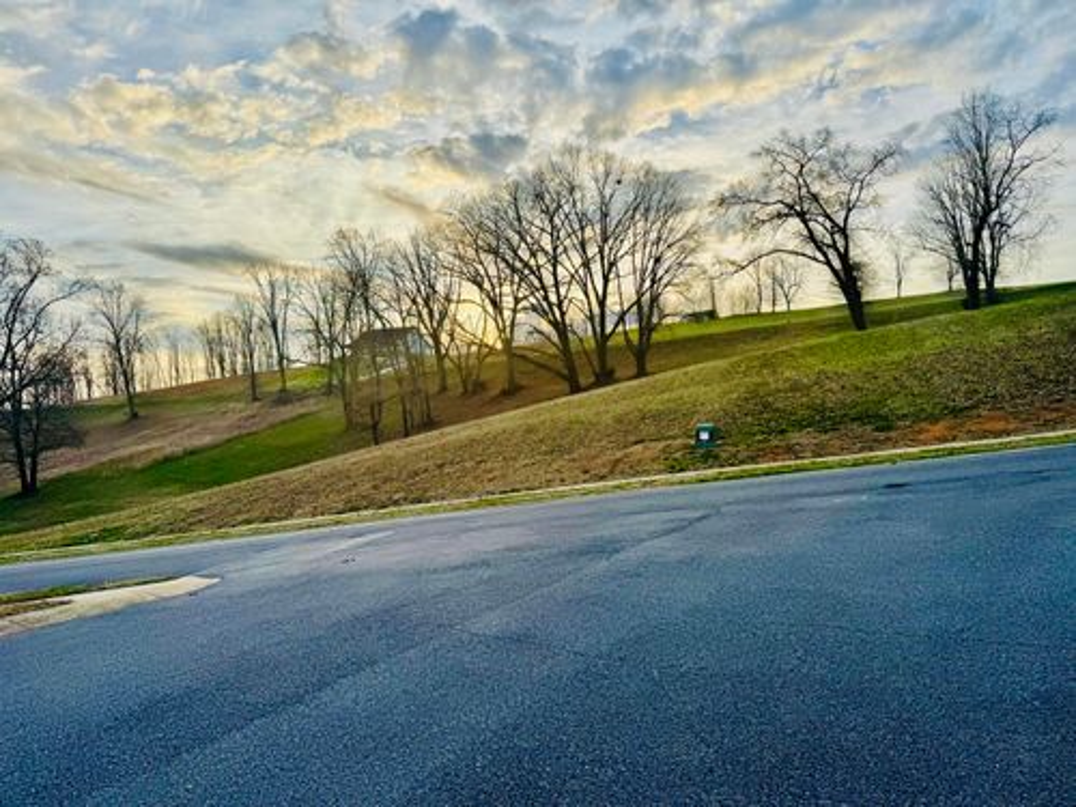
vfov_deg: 56.8
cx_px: 538
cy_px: 404
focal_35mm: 24
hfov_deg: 71.6
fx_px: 746
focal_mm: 6.76
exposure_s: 1/2959
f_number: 1.78
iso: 80
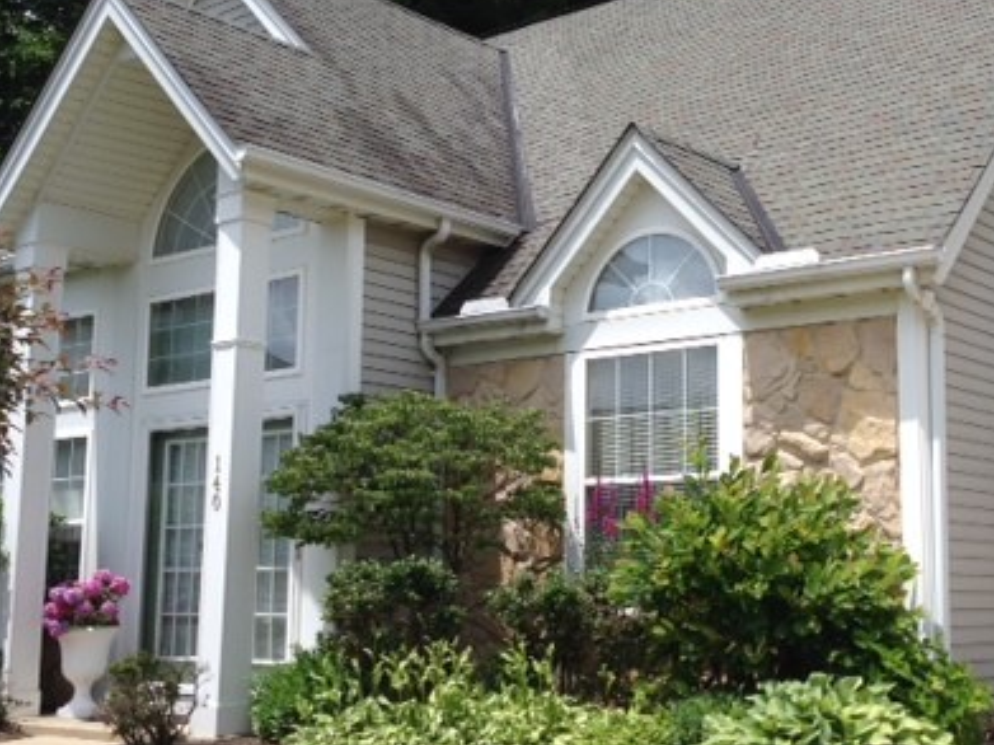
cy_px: 369
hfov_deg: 35.4
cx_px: 597
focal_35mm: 54
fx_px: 1550
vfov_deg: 27.0
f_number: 2.4
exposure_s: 1/1808
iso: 50
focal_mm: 4.12
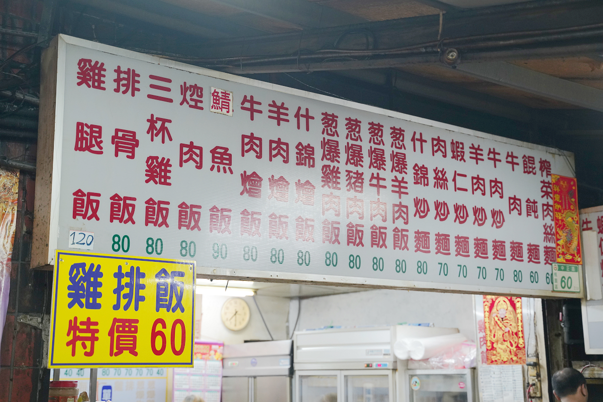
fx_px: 804
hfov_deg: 41.1
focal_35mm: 48
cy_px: 201
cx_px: 302
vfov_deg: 28.1
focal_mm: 48
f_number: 2.8
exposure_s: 1/160
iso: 1600
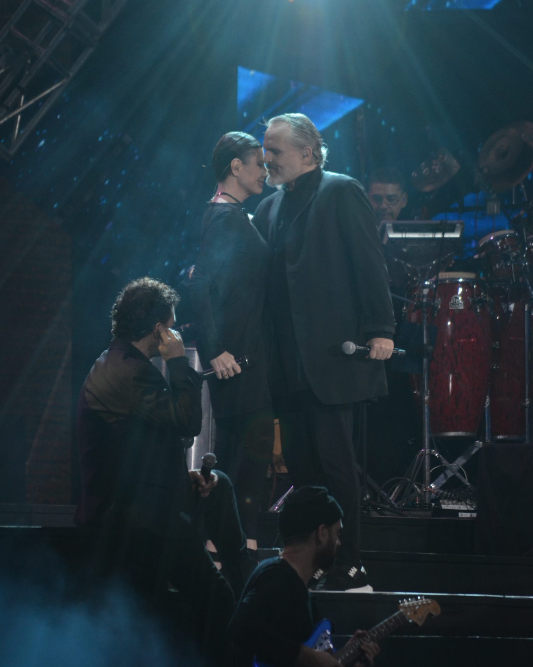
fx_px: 6703
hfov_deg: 4.6
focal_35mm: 340
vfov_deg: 5.7
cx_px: 266
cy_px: 316
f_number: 5.6
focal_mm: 200
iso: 1000
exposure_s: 1/160
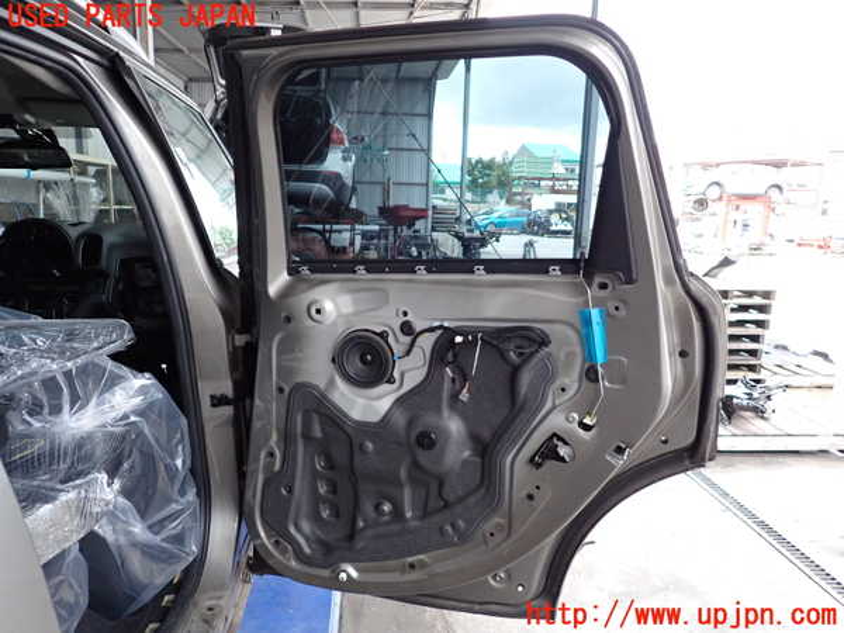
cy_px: 316
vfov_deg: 54.9
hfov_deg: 69.4
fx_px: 610
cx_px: 422
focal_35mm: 25
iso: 400
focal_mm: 4.5
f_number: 2
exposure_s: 1/125
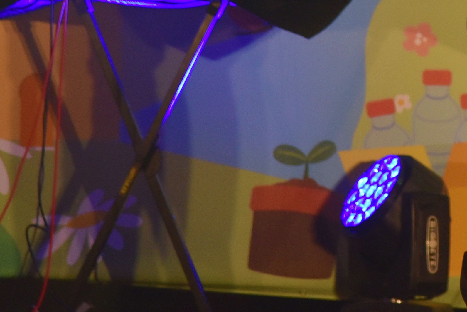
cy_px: -142
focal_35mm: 397
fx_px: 5152
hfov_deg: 5.2
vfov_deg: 3.5
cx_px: 572
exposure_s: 1/200
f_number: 4
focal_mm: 105
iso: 1000
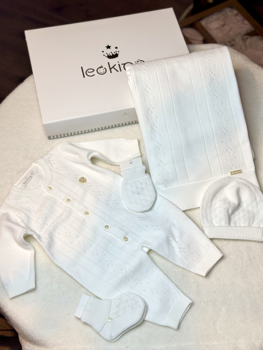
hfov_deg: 30.3
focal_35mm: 48
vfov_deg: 39.7
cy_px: 175
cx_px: 132
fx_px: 486
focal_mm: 6.86
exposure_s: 1/612
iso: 80
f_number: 1.78
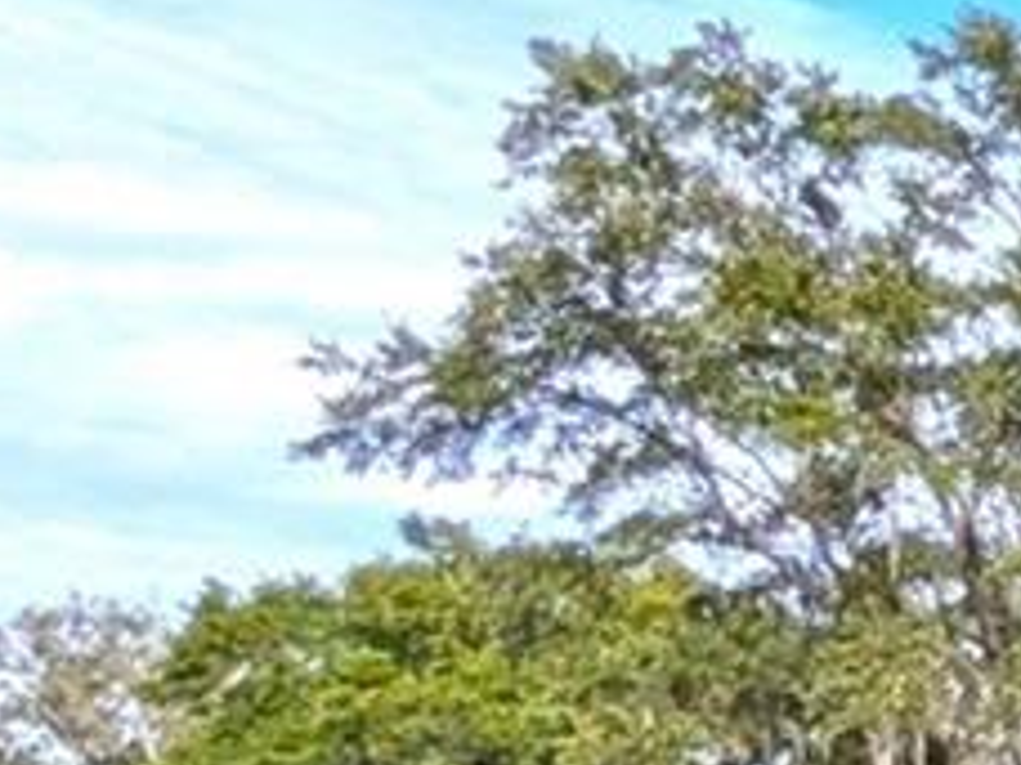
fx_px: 3303
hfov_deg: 12.0
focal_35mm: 112
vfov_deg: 12.7
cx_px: 2803
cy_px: 1056
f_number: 2.2
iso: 52
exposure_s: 1/1208
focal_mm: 2.35
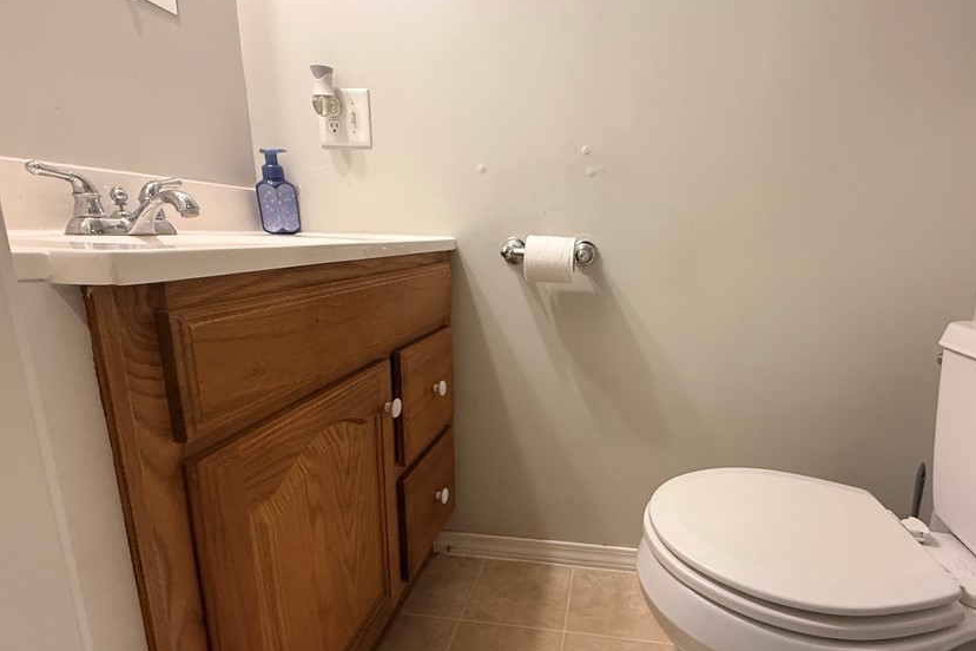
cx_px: 565
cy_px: 334
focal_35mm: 18
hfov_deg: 89.3
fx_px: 488
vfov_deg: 67.4
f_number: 2.2
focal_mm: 2.22
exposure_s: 1/60
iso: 320
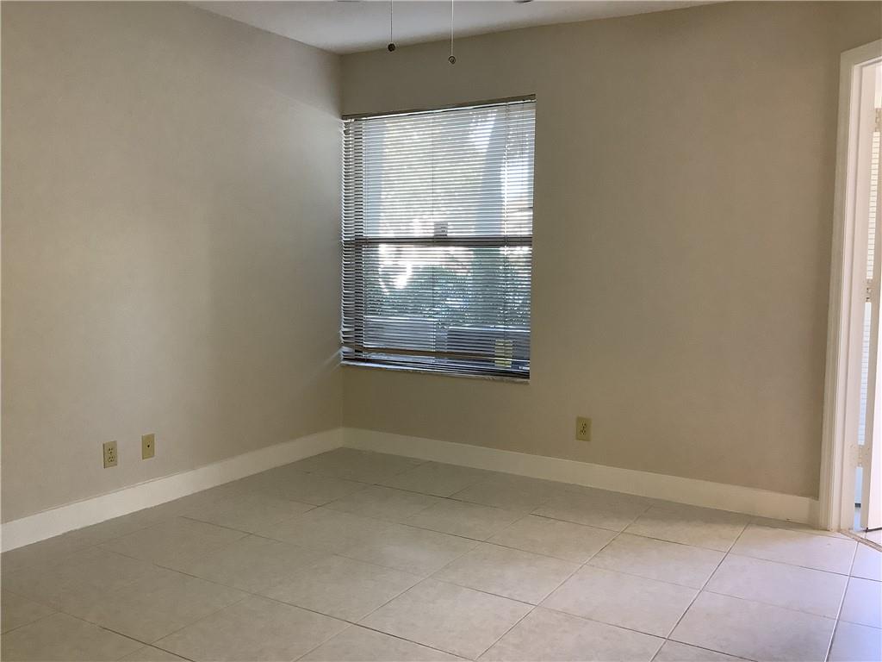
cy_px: 331
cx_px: 441
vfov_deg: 45.4
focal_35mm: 31
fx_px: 790
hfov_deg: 58.4
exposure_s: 1/60
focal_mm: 3.3
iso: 160
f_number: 2.4
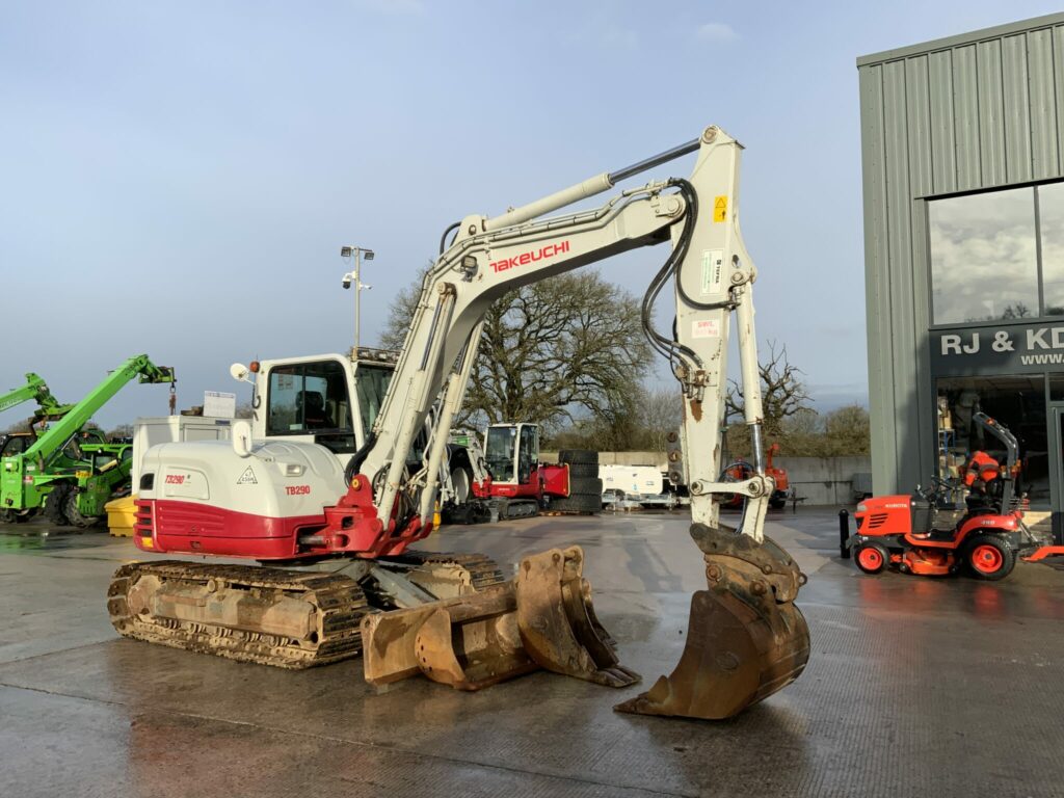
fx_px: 891
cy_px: 399
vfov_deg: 48.2
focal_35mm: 29
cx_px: 532
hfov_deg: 61.7
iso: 16
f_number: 1.8
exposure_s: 1/1490
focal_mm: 3
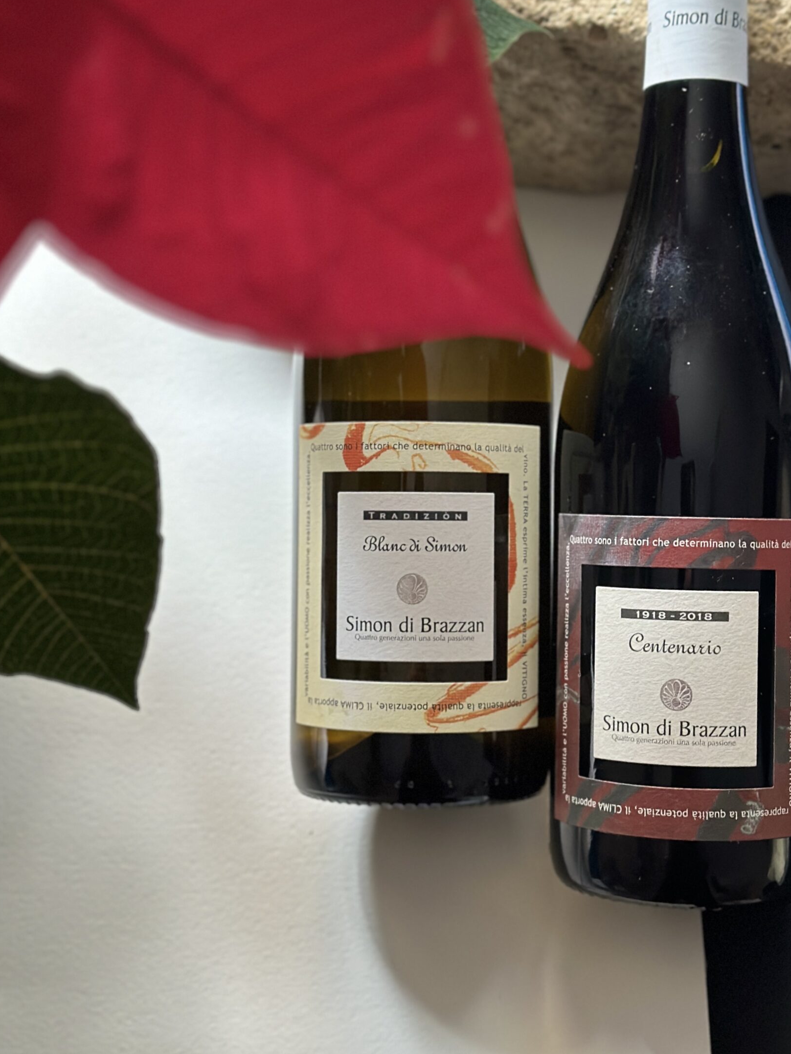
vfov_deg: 33.7
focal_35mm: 57
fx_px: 1737
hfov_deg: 25.6
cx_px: 457
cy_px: 462
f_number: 1.78
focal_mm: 6.86
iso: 400
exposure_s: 1/41
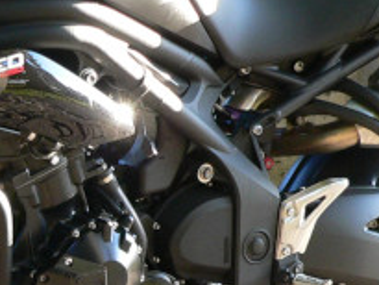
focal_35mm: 203
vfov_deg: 7.3
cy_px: 181
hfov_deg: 9.7
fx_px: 2224
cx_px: 74
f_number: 2.8
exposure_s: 1/60
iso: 150
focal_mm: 8.7
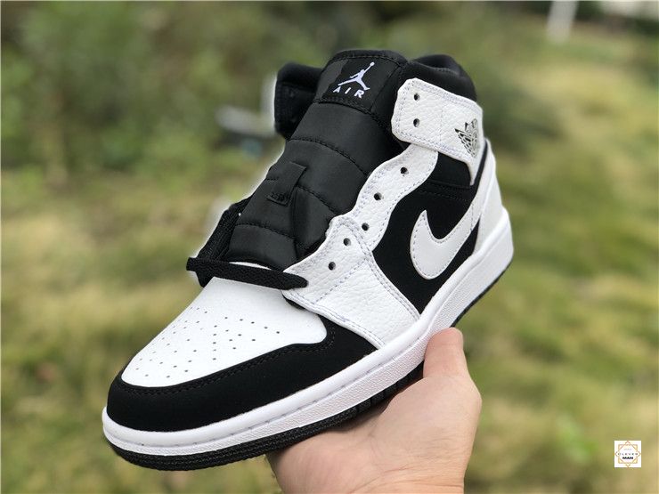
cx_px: 330
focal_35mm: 52
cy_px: 247
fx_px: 990
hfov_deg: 36.8
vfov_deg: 28.0
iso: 16
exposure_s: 1/215
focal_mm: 6
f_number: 2.4
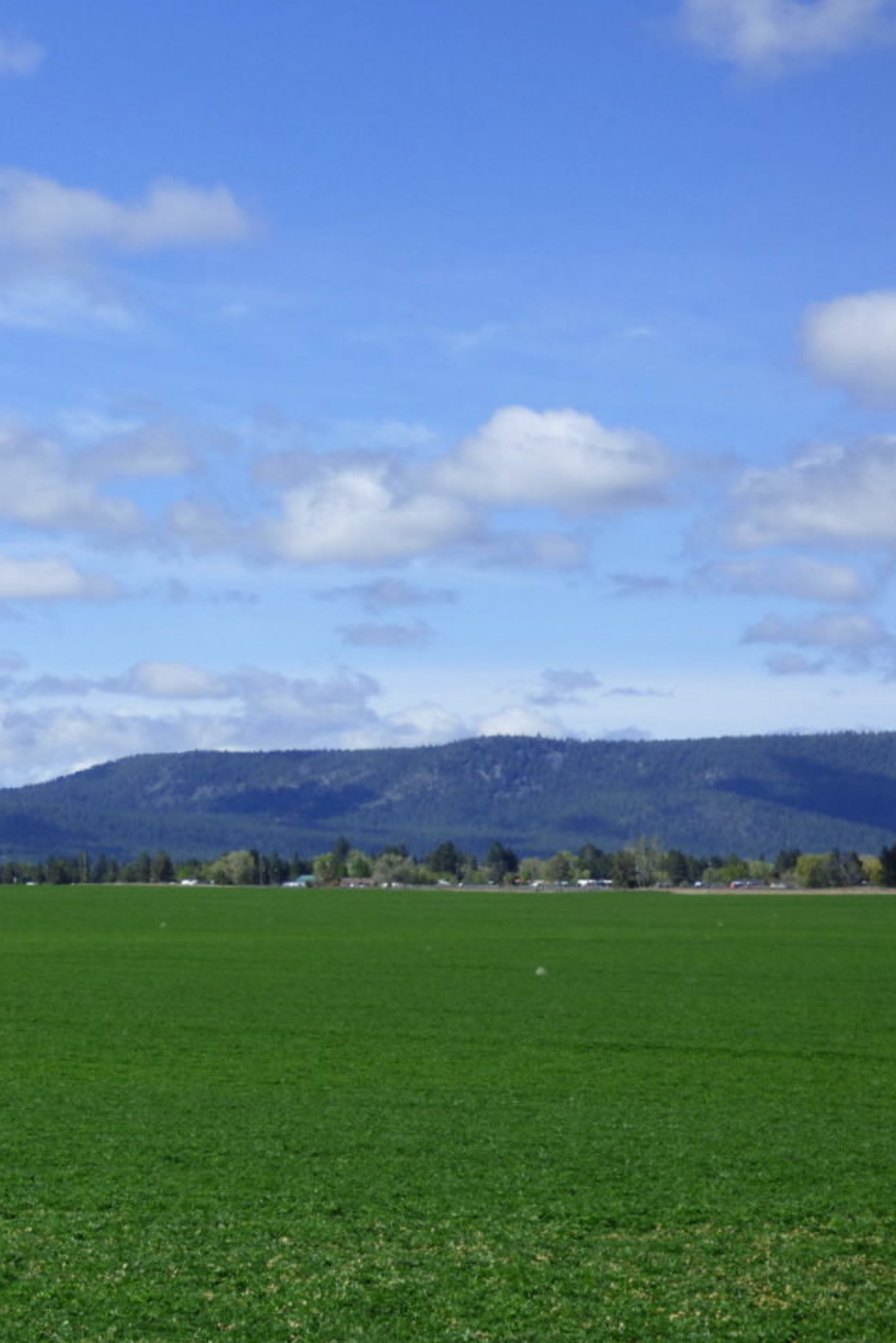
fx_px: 3433
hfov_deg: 14.6
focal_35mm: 92
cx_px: 15
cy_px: 669
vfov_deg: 22.1
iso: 100
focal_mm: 11.21
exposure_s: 1/1300
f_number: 4.2
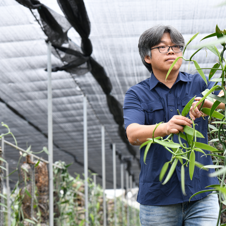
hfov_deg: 14.7
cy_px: 113
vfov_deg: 14.8
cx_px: 170
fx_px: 872
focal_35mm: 118
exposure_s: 1/180
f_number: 6.7
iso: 400
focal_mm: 92
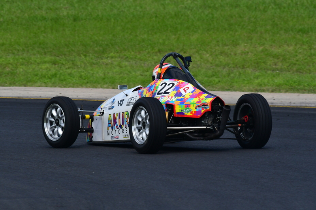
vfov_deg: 1.8
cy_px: 105
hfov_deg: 2.8
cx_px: 158
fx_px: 6582
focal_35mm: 750
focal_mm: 500
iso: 500
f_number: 11
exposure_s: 1/640
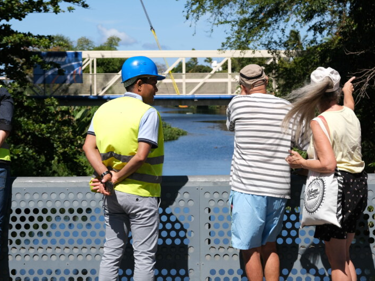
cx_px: 166
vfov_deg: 18.4
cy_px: 139
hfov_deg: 24.4
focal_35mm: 80
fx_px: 866
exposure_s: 1/800
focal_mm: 48.4
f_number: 5.6
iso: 160
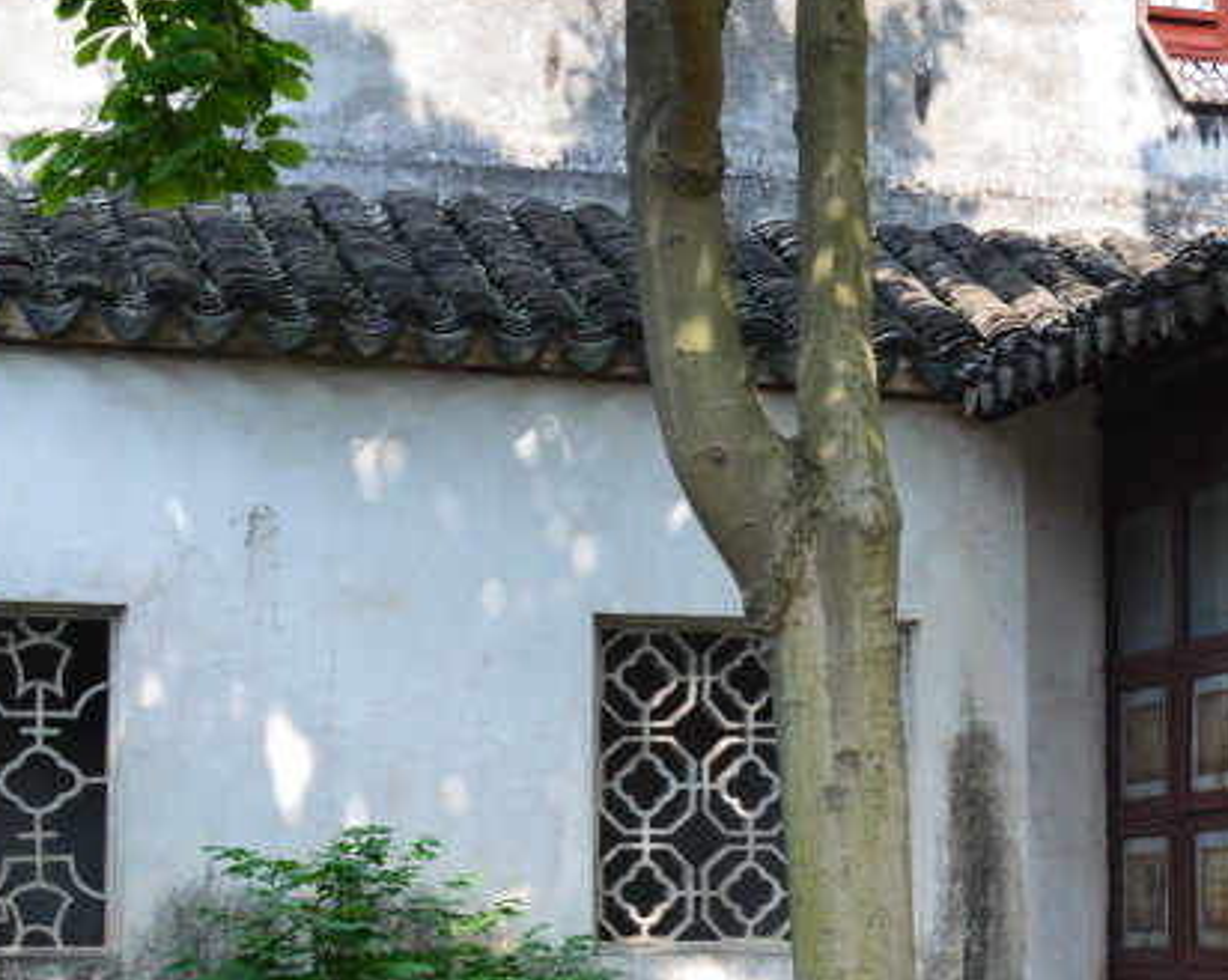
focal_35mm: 91
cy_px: 591
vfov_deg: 16.9
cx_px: 1151
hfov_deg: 20.5
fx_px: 3305
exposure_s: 1/125
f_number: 9
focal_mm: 26
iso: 400
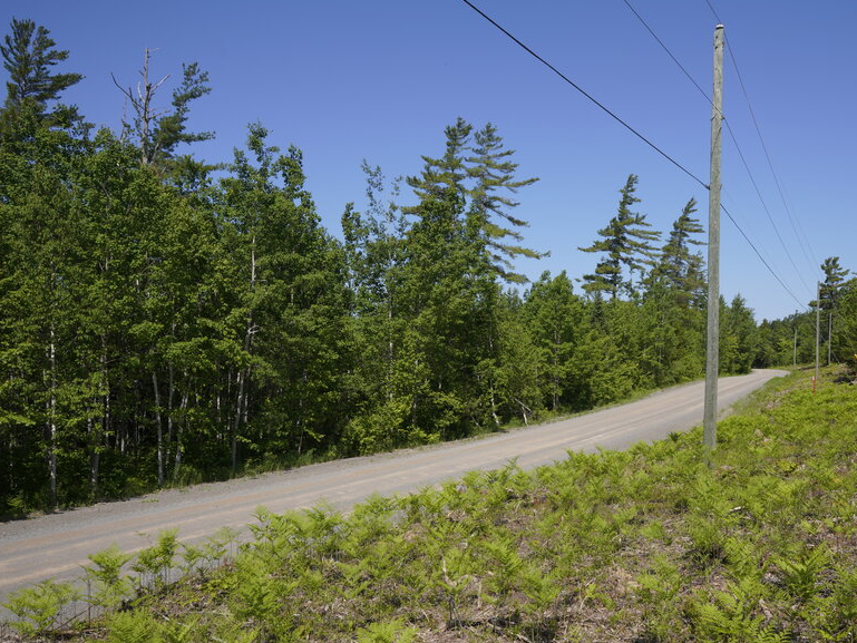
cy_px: 348
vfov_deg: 46.8
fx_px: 743
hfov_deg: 59.0
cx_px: 546
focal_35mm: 30
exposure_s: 1/200
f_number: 10
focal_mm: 24
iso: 100
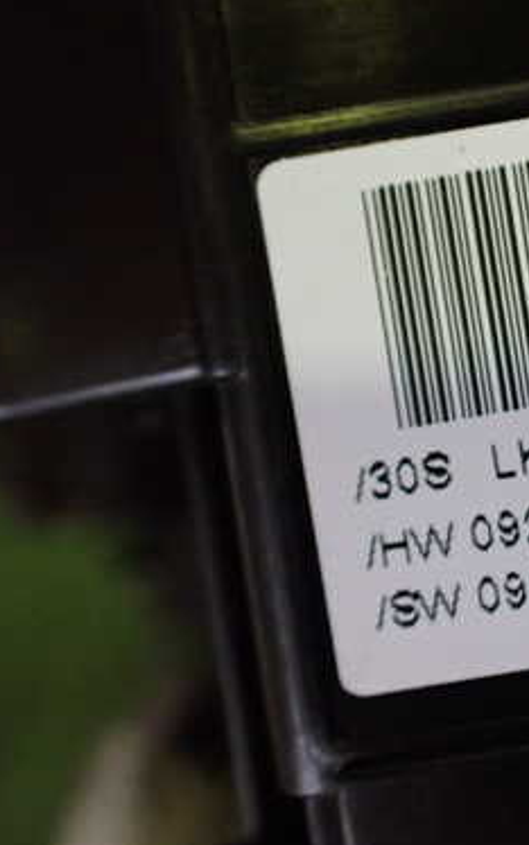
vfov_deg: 39.5
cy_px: 393
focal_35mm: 51
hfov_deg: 23.0
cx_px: 656
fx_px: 1176
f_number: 2.3
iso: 800
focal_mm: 5.4
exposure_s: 1/125
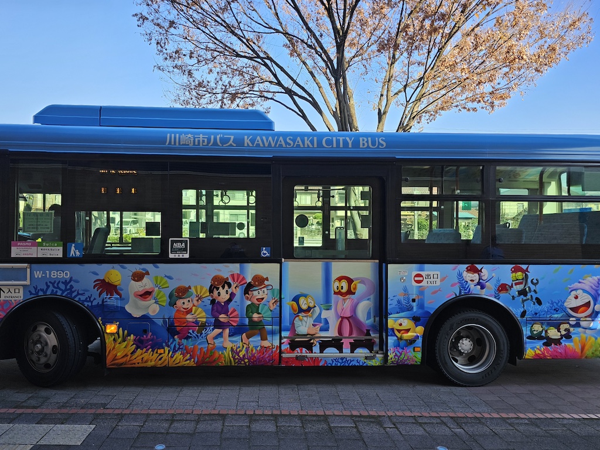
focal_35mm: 23
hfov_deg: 73.9
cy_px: 225
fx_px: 399
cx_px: 300
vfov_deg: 58.9
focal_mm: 6.3
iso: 16
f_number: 1.7
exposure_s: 1/120
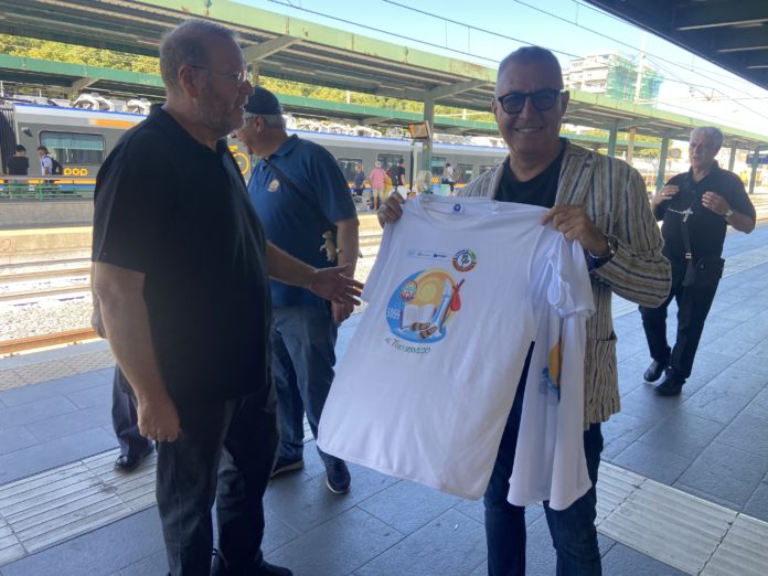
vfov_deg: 53.1
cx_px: 384
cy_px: 288
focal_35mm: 26
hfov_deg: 67.3
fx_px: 577
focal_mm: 4.25
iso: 32
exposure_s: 1/175
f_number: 1.8
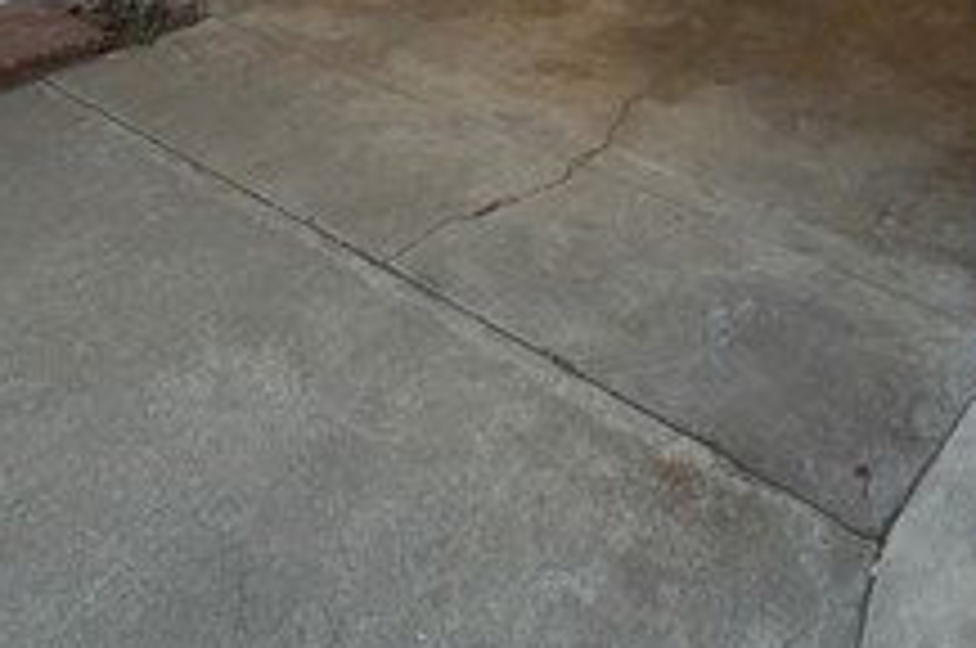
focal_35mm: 43
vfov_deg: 22.9
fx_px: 1164
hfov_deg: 45.1
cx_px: 607
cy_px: -410
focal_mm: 2.22
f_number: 2.2
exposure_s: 1/393
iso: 64
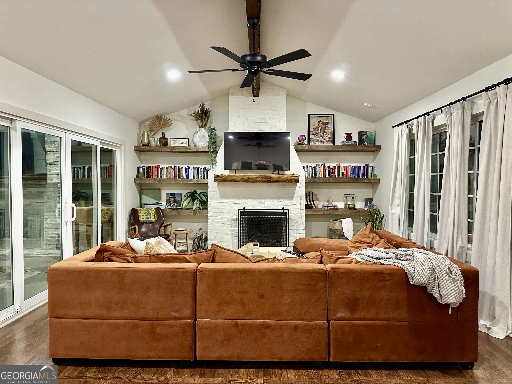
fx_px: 355
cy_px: 192
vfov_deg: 56.8
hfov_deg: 71.6
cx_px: 256
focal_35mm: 24
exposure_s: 1/60
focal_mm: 6.86
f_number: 1.78
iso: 500
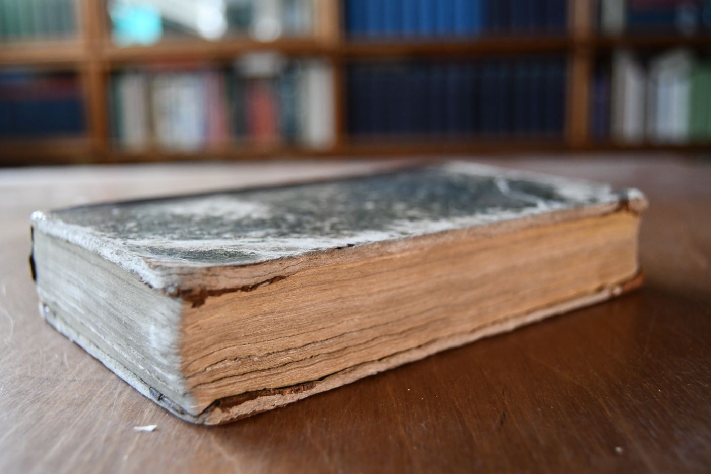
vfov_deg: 34.2
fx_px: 770
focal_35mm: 39
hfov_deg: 49.6
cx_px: 356
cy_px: 237
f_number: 4
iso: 1000
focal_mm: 26
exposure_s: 1/125
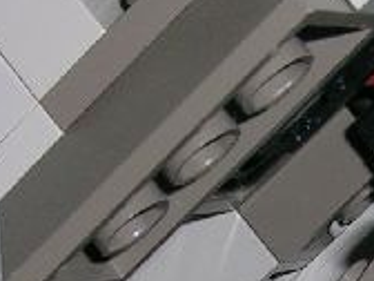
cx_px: 249
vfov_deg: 6.0
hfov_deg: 8.0
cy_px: 459
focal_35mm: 246
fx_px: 2658
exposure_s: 1/60.1
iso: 50
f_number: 5.5
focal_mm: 8
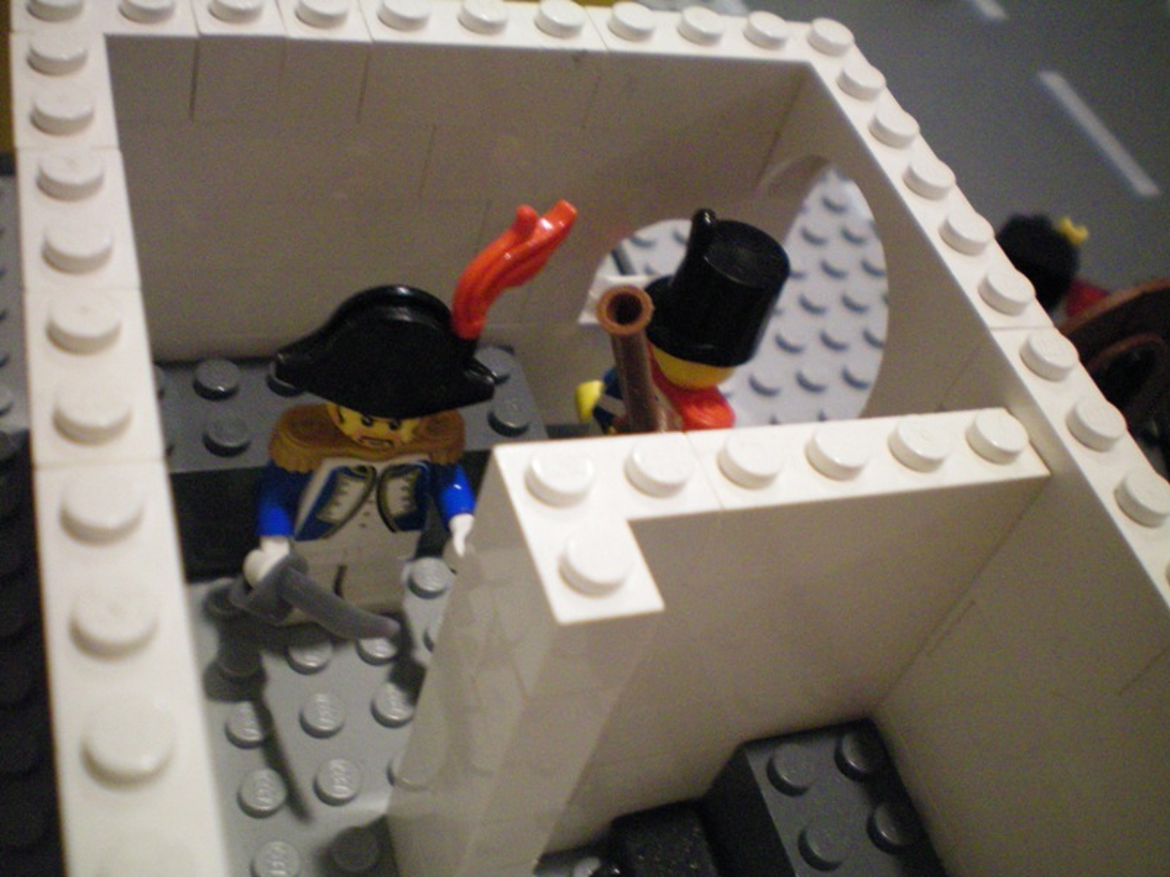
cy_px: 438
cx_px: 585
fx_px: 1284
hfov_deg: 49.0
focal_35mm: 38
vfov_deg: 37.7
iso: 400
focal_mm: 6.3
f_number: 3.1
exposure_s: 1/25
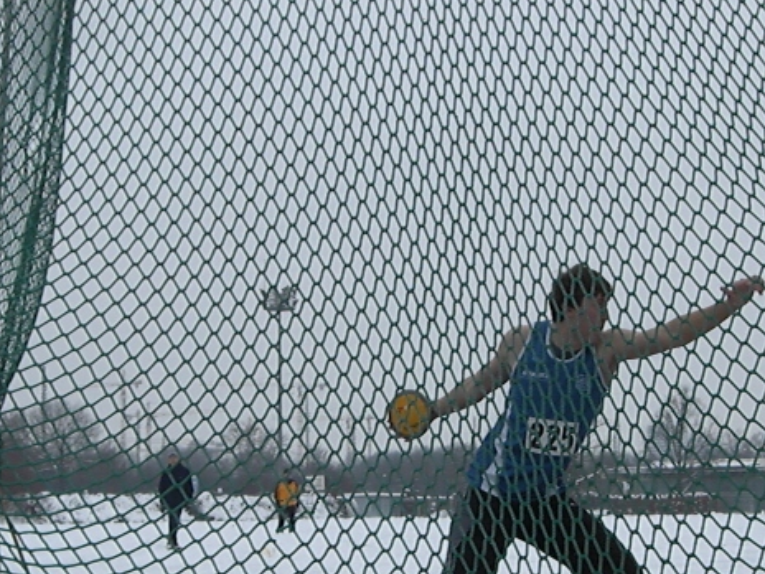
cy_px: 396
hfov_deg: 24.1
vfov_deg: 18.1
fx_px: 1790
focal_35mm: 81
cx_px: 462
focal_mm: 7.6
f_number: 3
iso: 200
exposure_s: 1/640
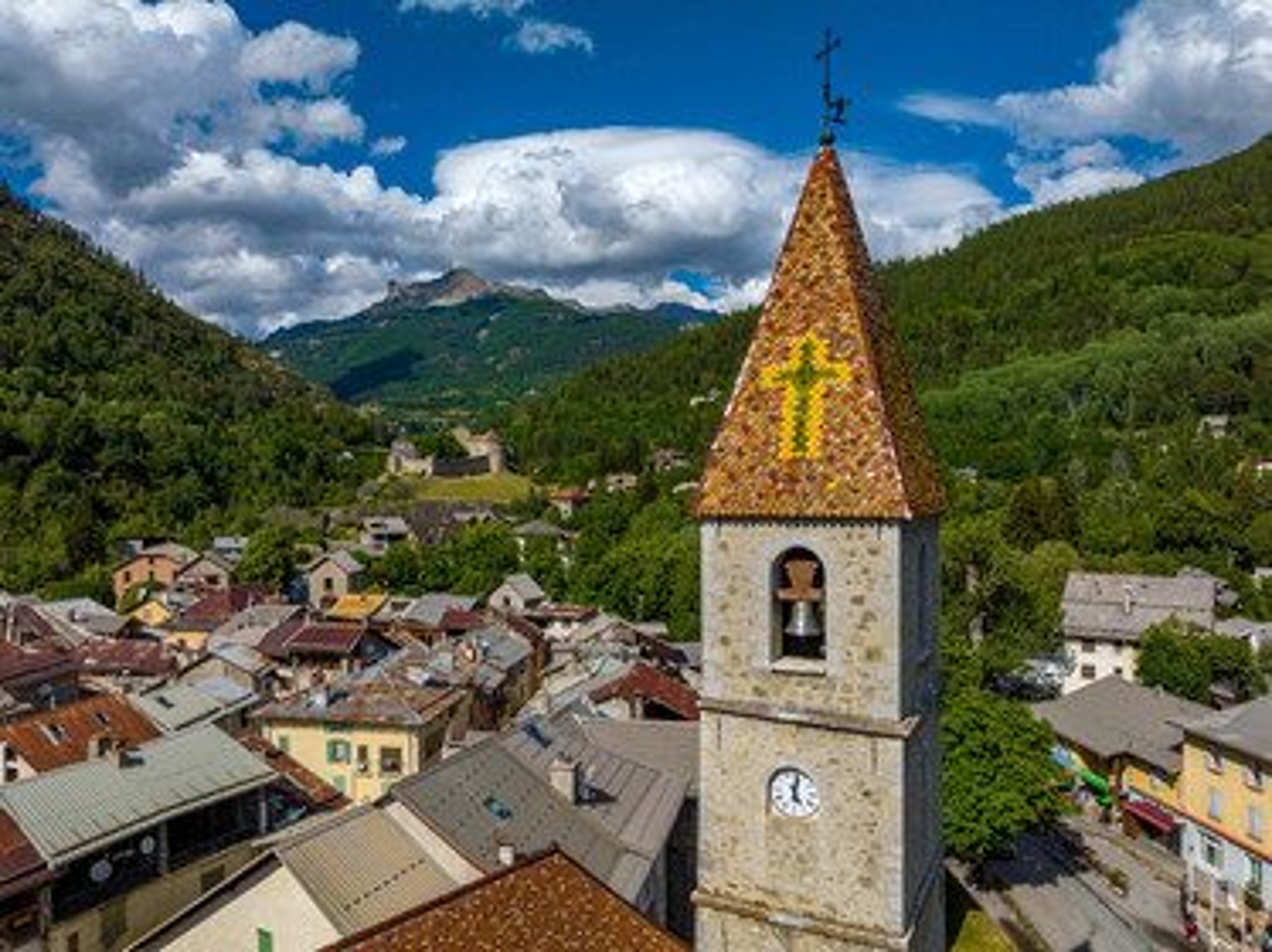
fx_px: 881
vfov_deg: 56.8
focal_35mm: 24
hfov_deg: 71.6
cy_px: 476
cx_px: 636
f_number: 11
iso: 200
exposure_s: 1/500
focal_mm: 12.3
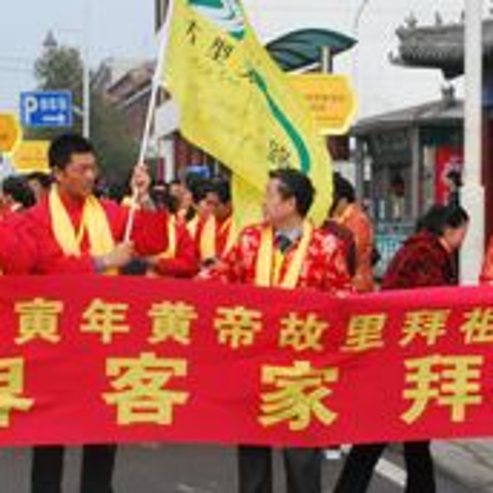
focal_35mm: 90
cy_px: 206
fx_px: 1450
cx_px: 321
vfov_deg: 19.3
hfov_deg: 19.2
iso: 800
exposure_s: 1/4000
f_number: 4.5
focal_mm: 22
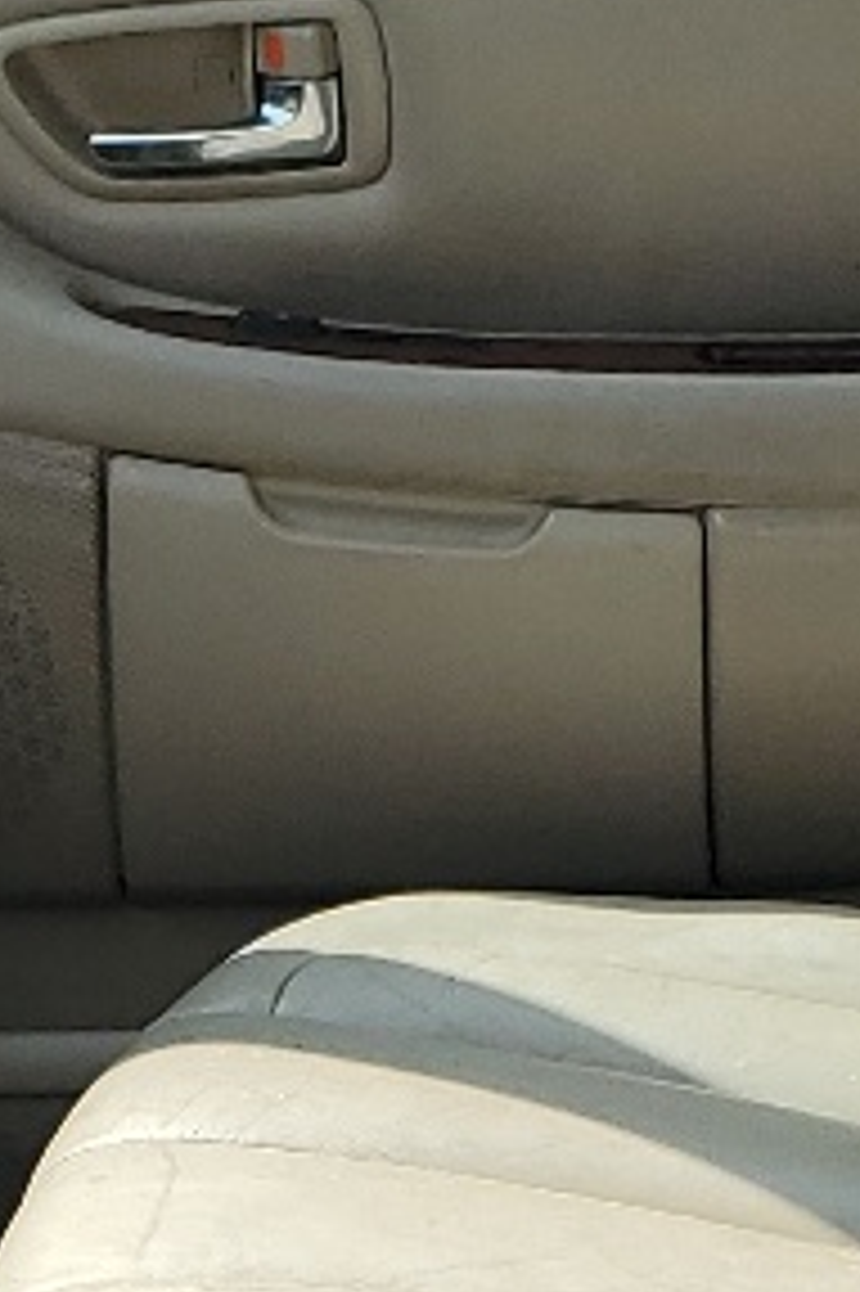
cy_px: 1769
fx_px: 5417
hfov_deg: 9.1
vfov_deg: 13.1
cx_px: 243
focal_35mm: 151
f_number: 1.5
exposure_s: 1/1429
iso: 50
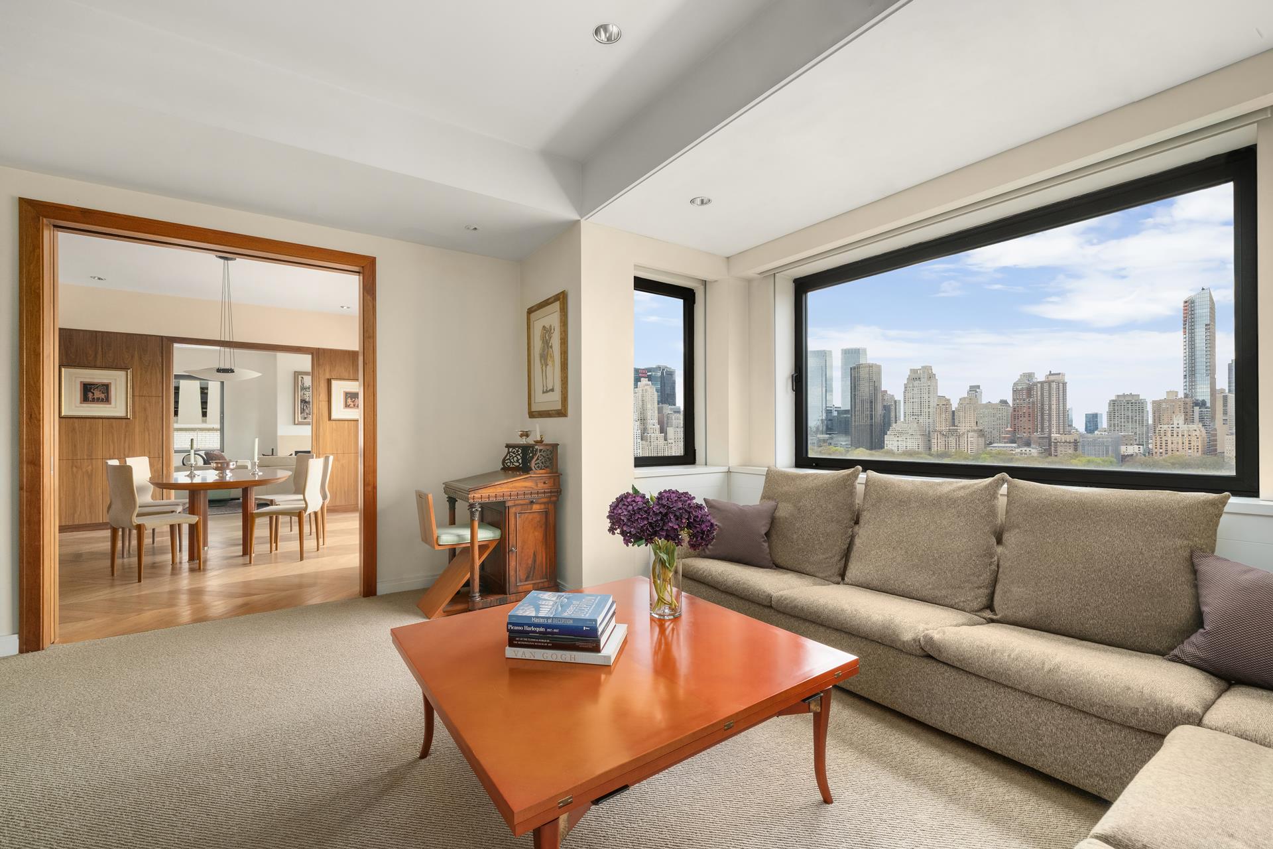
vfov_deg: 81.2
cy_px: 424
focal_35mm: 14
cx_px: 636
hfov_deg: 104.3
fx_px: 495
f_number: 11
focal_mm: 14
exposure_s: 1/25
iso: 1250
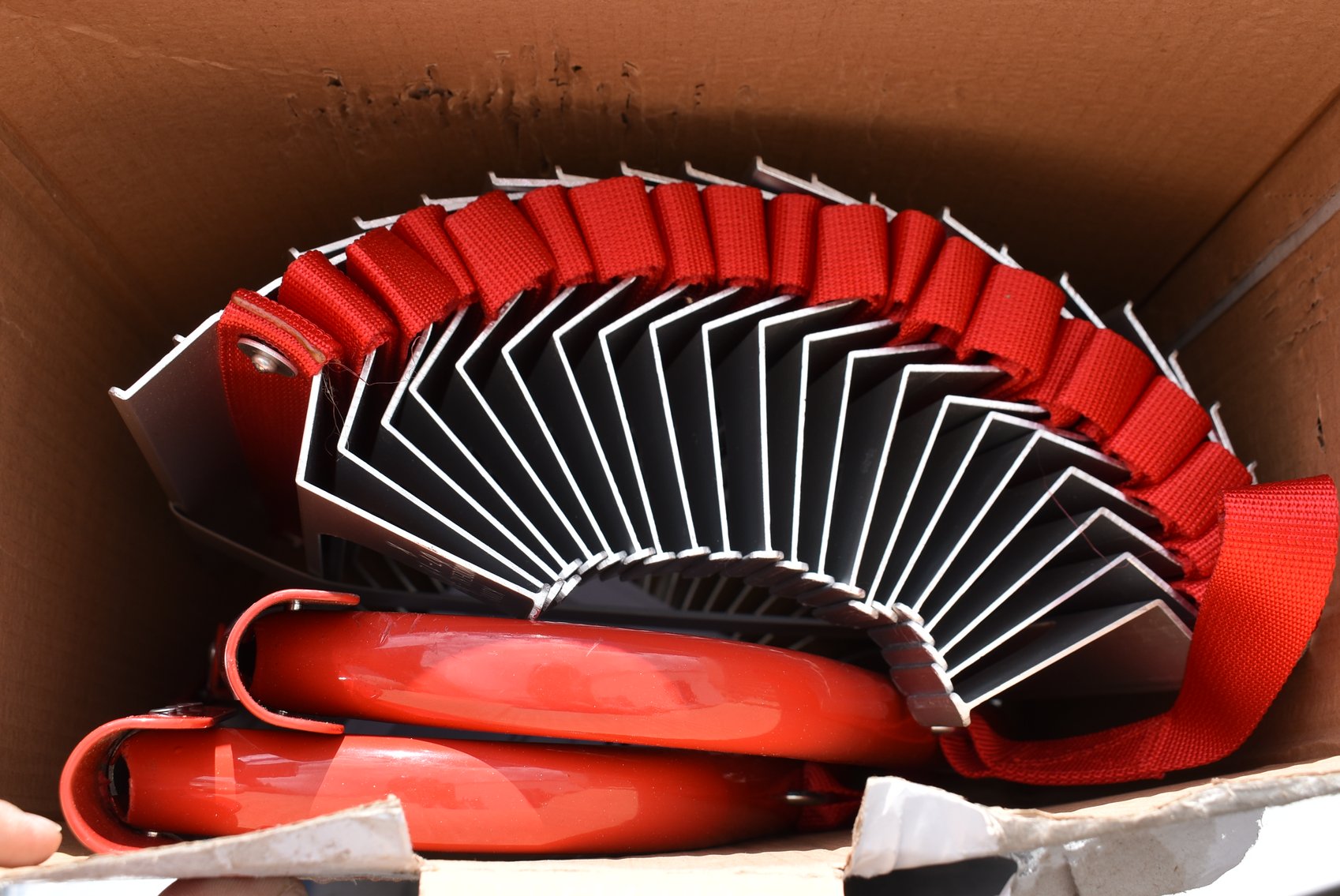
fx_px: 1620
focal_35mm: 44
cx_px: 670
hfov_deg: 44.9
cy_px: 448
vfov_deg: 30.9
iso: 160
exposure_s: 1/250
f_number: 8
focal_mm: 29
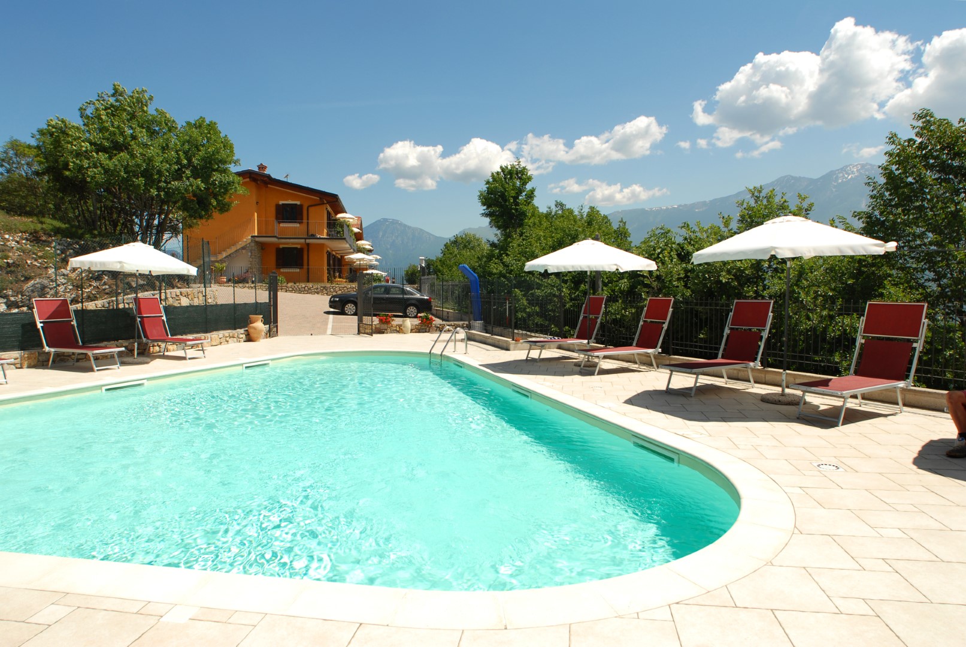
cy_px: 324
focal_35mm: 21
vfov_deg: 59.6
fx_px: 564
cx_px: 483
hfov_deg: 81.1
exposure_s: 1/640
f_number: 5
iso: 100
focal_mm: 14
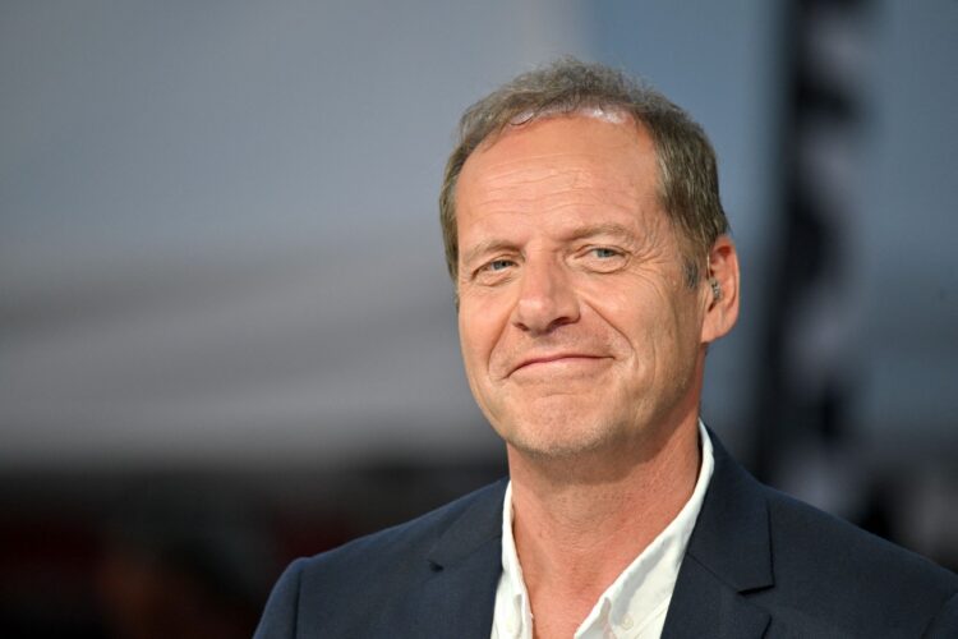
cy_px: 320
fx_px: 15965
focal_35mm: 600
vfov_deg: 2.3
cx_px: 479
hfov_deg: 3.4
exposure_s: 1/320
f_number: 6.3
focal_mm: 600
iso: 1000
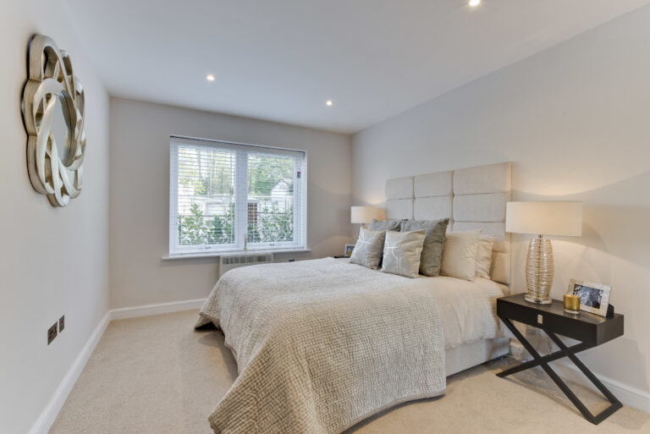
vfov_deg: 73.8
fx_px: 289
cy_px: 217
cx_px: 325
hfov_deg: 96.7
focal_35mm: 16
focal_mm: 16
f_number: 13
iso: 64
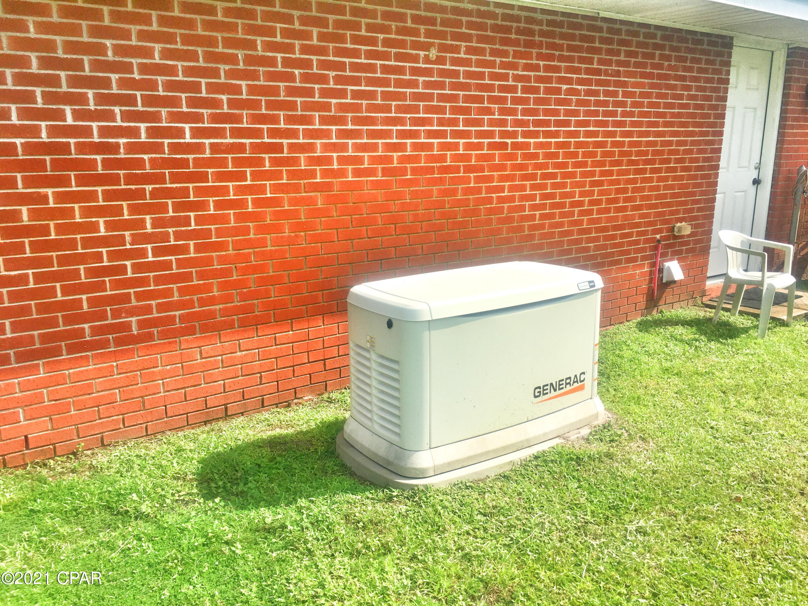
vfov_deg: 48.2
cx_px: 404
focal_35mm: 29
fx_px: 677
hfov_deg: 61.7
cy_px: 303
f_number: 2.2
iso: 25
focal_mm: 4.15
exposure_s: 1/1241
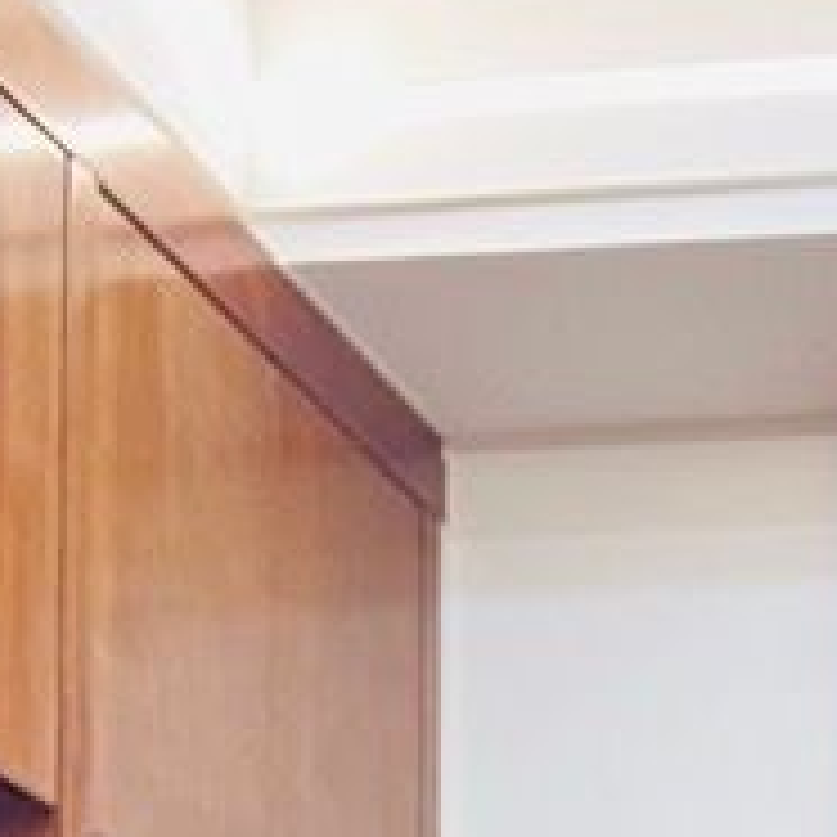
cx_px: 1377
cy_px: 1665
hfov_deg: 14.2
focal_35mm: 112
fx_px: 3064
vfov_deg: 13.4
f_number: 2.2
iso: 160
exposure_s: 1/50
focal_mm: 2.71
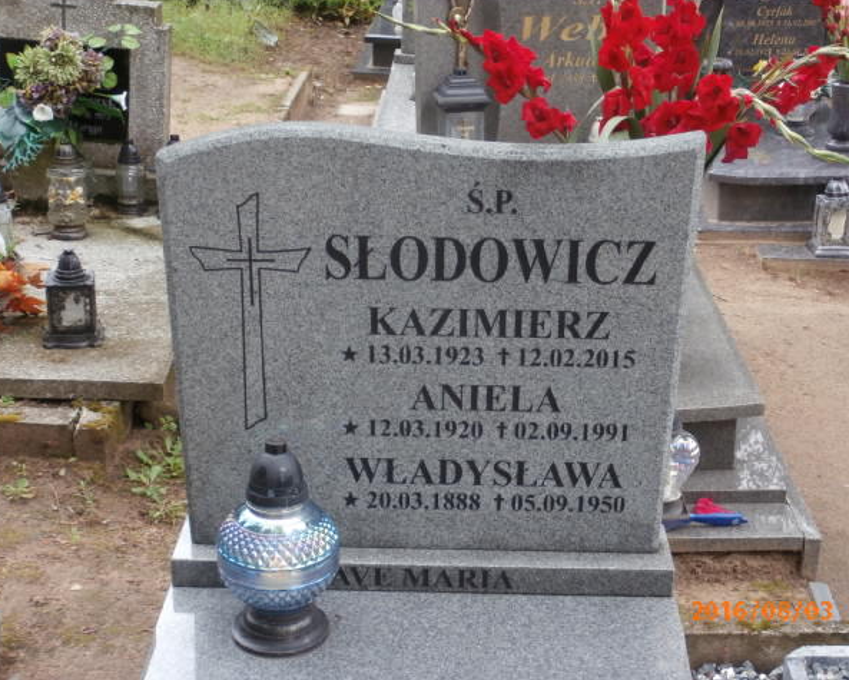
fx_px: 1508
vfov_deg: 25.4
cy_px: 338
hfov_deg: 31.4
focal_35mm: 60
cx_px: 438
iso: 125
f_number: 4.5
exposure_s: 1/50
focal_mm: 10.11
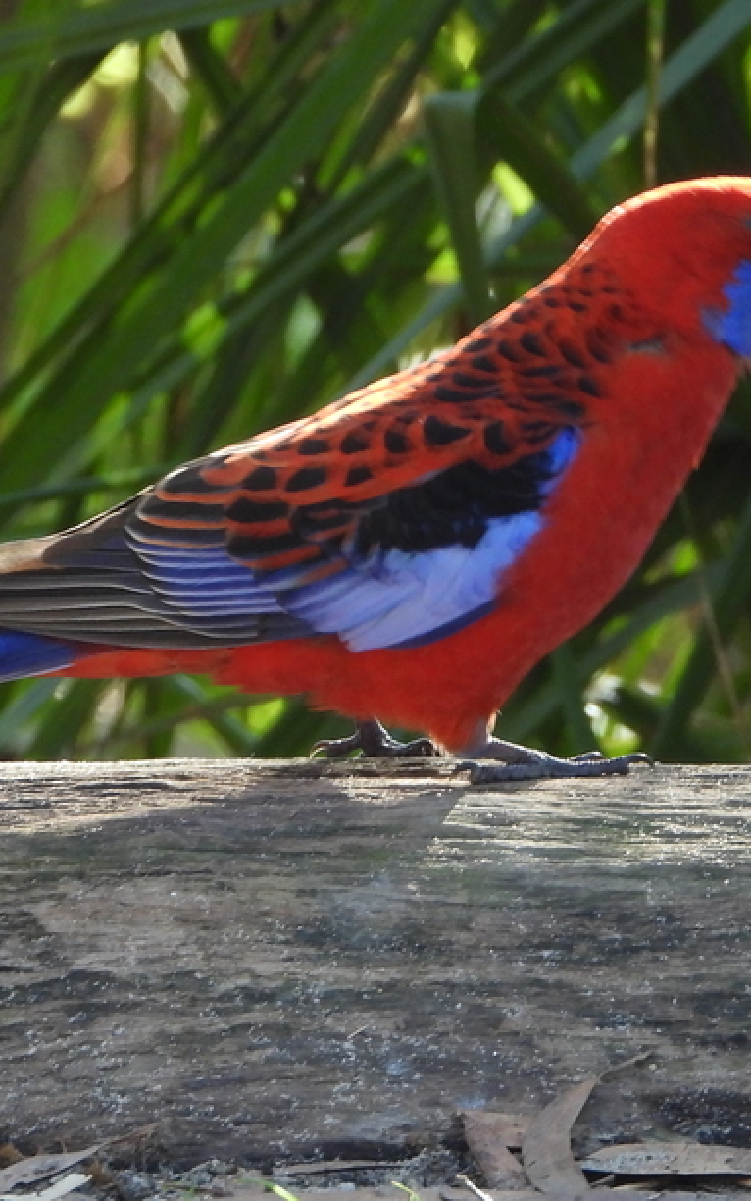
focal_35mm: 1283
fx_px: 41976
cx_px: 465
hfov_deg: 1.0
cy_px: 472
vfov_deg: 1.6
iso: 400
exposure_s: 1/60
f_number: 5
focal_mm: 117
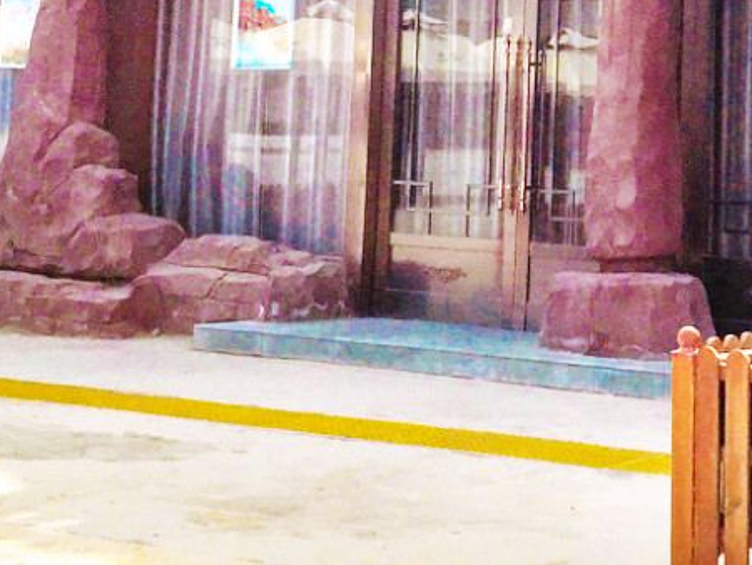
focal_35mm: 103
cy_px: -150
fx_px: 2239
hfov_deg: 18.5
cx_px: 769
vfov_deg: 13.9
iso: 32
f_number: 2.2
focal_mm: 4.15
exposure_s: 1/3597
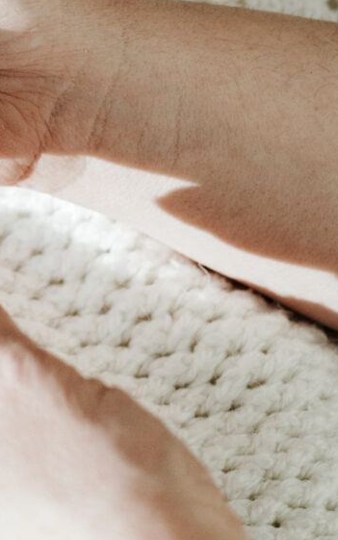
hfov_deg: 3.3
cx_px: -460
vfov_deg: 5.3
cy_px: -148
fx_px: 5817
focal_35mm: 395
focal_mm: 85
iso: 500
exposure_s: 1/200
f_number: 4.5
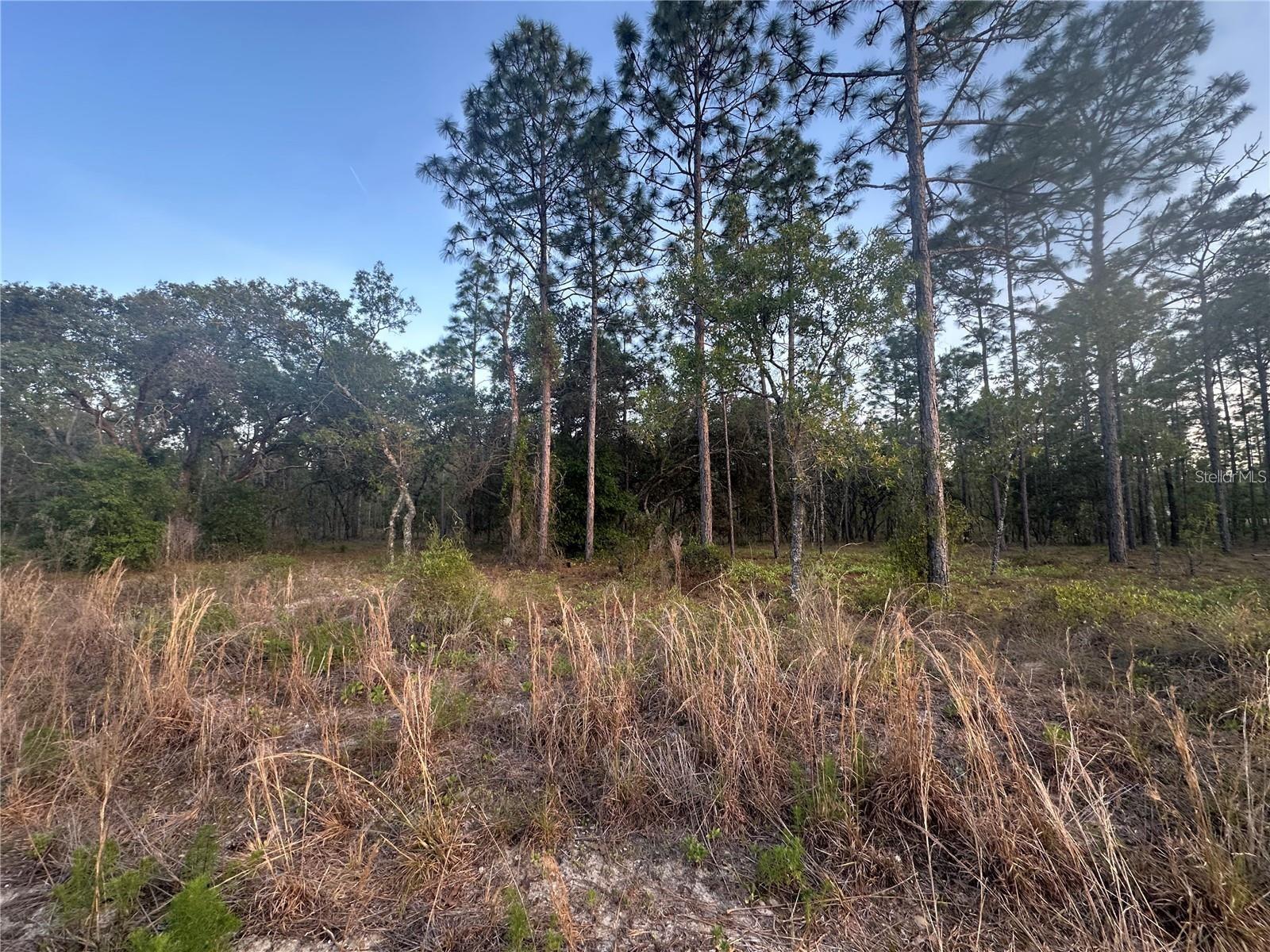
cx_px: 635
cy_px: 476
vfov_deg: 85.7
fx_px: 514
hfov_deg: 102.1
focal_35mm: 14
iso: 80
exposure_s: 1/99
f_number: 2.2
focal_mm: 2.22
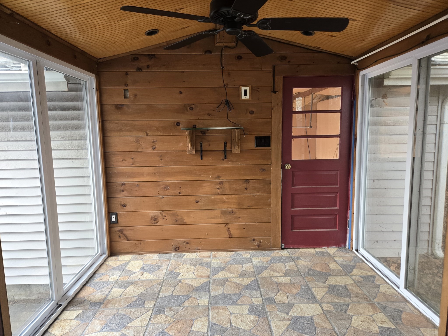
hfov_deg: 73.9
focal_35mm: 23
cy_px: 168
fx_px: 298
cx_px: 224
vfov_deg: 58.9
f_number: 1.8
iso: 160
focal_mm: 5.4
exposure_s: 1/120
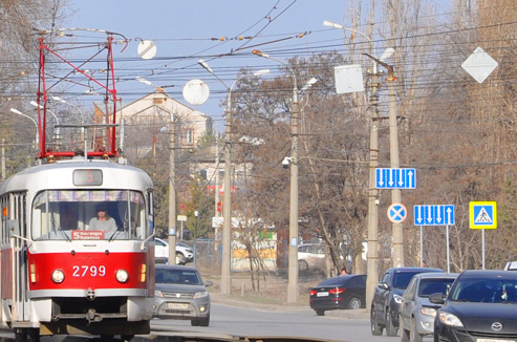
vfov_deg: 3.6
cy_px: 87
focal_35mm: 383
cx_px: 74
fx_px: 5489
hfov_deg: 5.4
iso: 200
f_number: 8
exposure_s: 1/500
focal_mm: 105
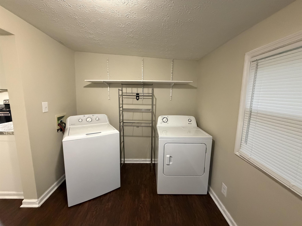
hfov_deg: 102.1
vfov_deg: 85.7
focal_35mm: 14
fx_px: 122
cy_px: 113
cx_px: 151
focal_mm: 2.22
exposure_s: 1/60
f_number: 2.2
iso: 1000
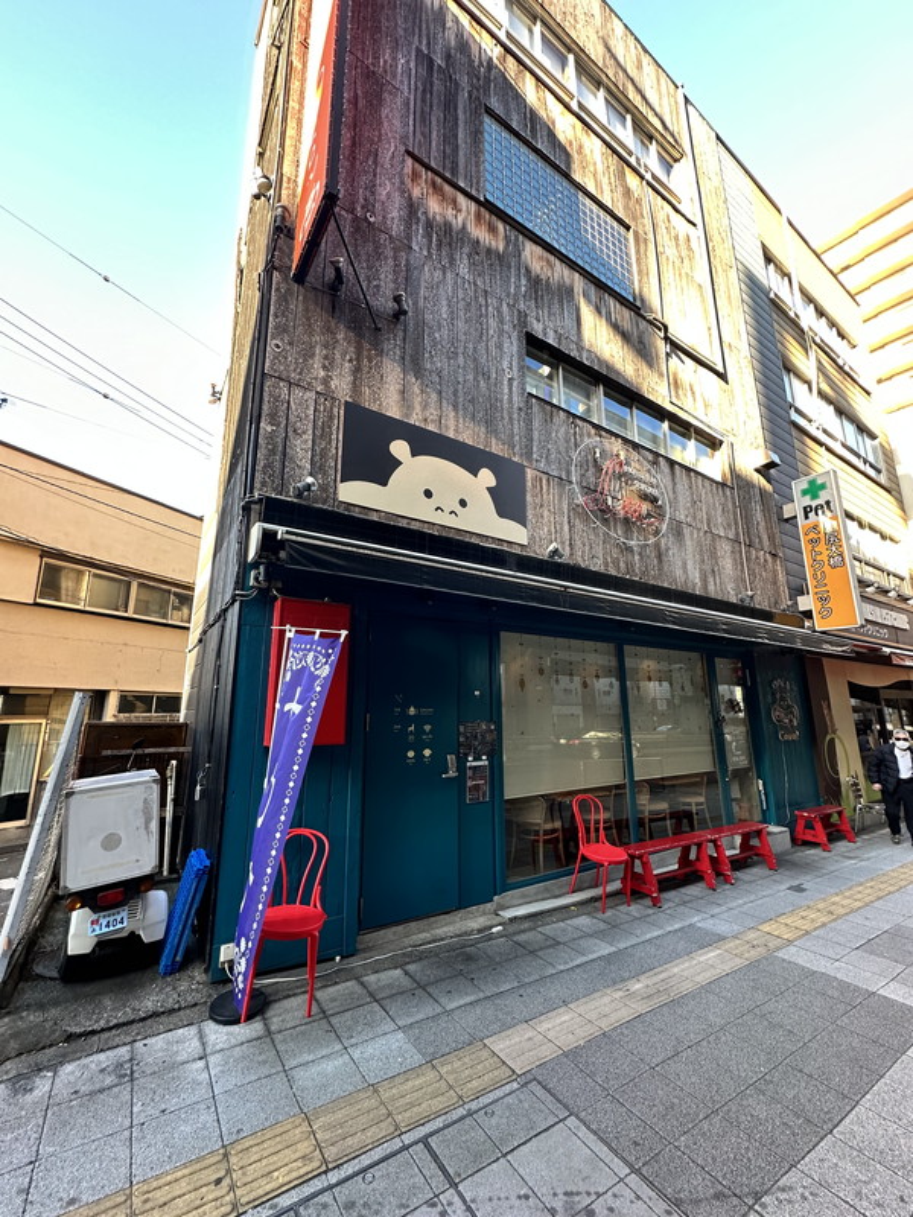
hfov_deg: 85.7
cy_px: 608
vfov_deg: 102.1
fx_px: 492
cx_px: 456
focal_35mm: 14
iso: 125
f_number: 2.2
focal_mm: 2.22
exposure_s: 1/99
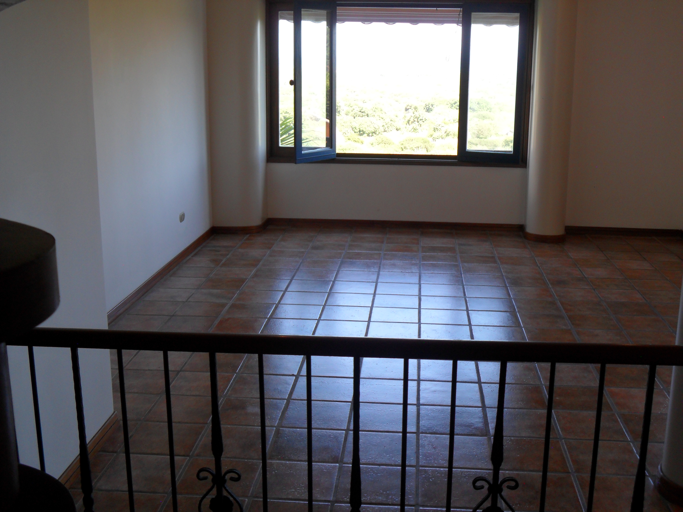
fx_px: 888
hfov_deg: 42.1
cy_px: 256
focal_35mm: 45
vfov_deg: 32.2
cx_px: 342
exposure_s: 1/90
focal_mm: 8.1
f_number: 3.5
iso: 80
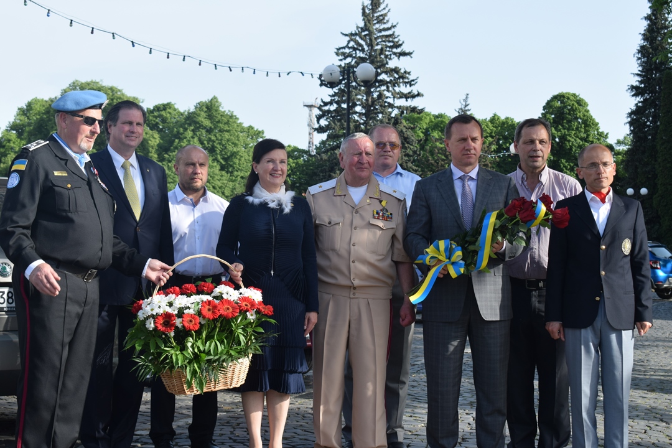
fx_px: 1260
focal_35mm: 68
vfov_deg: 20.2
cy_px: 224
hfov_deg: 29.9
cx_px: 336
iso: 200
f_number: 8
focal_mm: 45
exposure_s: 1/250
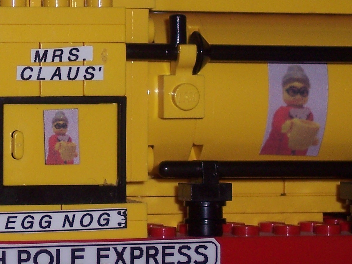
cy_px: 95
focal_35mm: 201
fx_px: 2044
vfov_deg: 7.4
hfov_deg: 9.8
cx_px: 6
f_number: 4
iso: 100
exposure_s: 1/90
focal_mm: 16
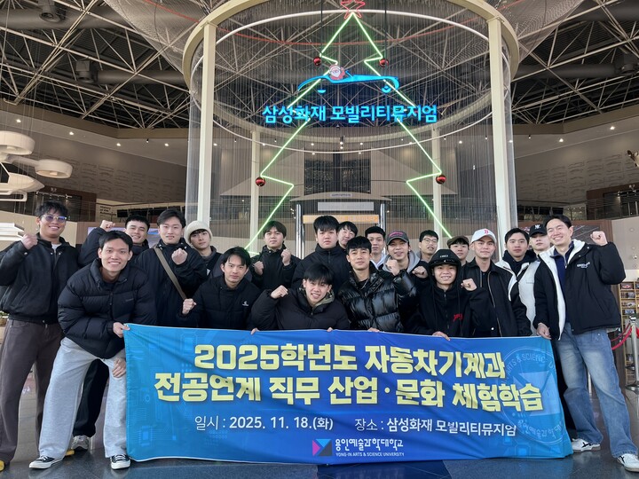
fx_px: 480
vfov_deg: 53.1
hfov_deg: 67.3
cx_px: 320
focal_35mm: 26
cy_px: 240
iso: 64
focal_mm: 5.1
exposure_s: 1/121
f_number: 1.6
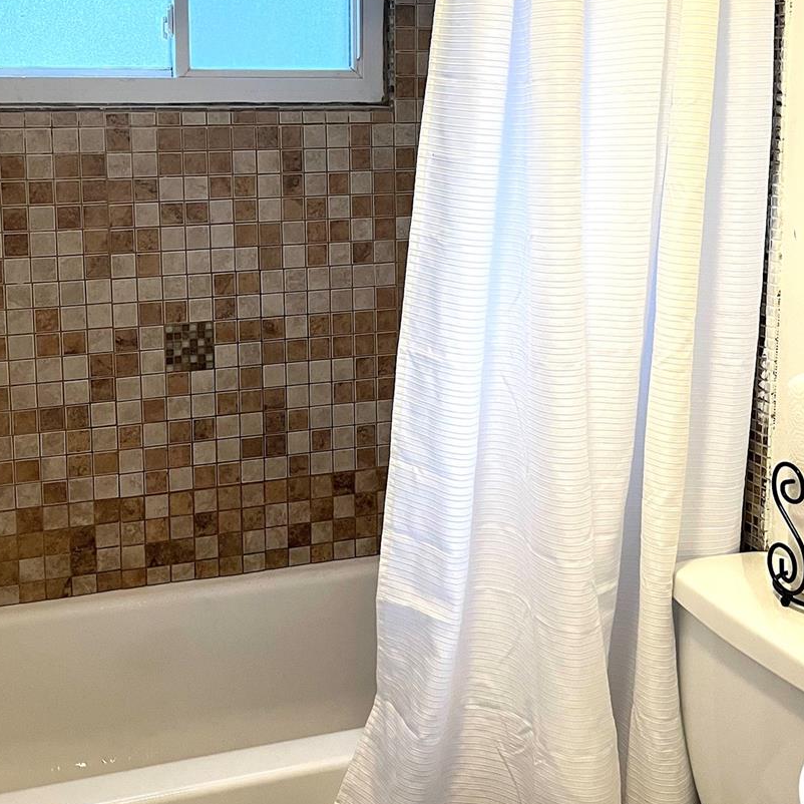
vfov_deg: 37.5
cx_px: 372
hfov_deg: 38.3
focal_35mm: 44
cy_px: 210
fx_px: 1156
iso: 160
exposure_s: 1/60
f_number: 1.6
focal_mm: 5.1
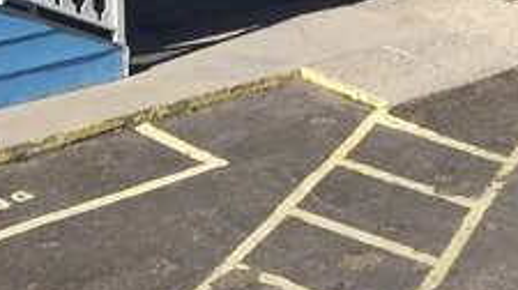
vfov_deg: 10.1
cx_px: 820
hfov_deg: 17.4
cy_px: -341
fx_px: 1482
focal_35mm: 108
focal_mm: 4.15
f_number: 2.2
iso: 32
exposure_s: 1/3049
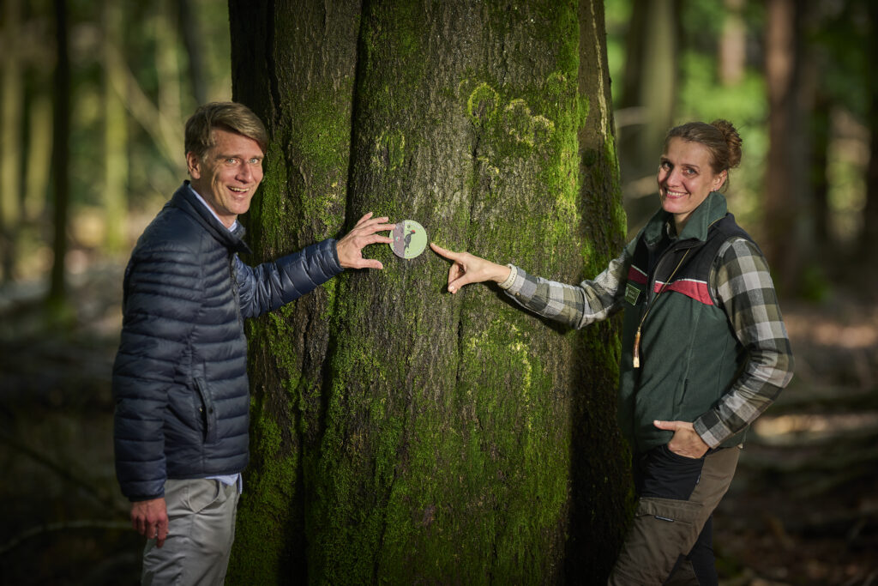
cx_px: 439
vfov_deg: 10.2
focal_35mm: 135
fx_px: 3293
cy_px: 293
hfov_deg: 15.2
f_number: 1.8
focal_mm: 135
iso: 64
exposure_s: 1/180
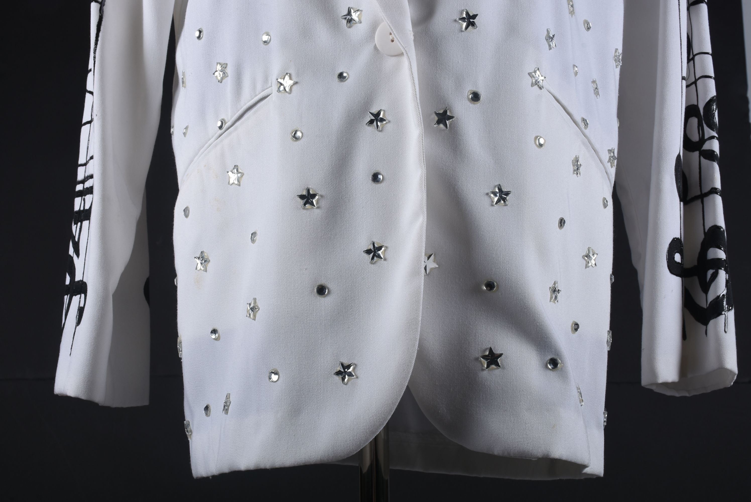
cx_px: 376
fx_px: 1253
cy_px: 251
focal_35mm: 60
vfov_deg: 22.7
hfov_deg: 33.4
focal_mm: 40
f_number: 18
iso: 200
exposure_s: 1/200
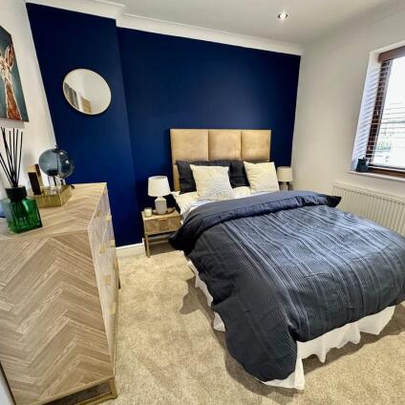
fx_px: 225
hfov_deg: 83.7
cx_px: 225
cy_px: 206
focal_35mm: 17
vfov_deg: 84.0
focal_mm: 2.22
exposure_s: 1/50
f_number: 2.2
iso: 250
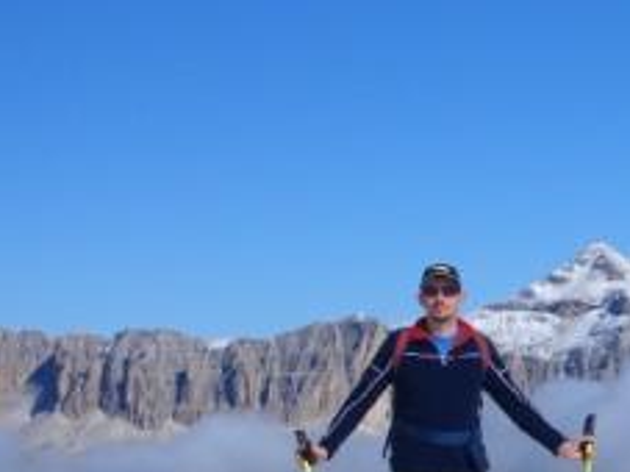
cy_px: 391
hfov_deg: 13.4
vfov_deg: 10.1
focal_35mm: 146
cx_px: 619
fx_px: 2656
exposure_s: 1/640
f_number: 6.2
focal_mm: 12.2
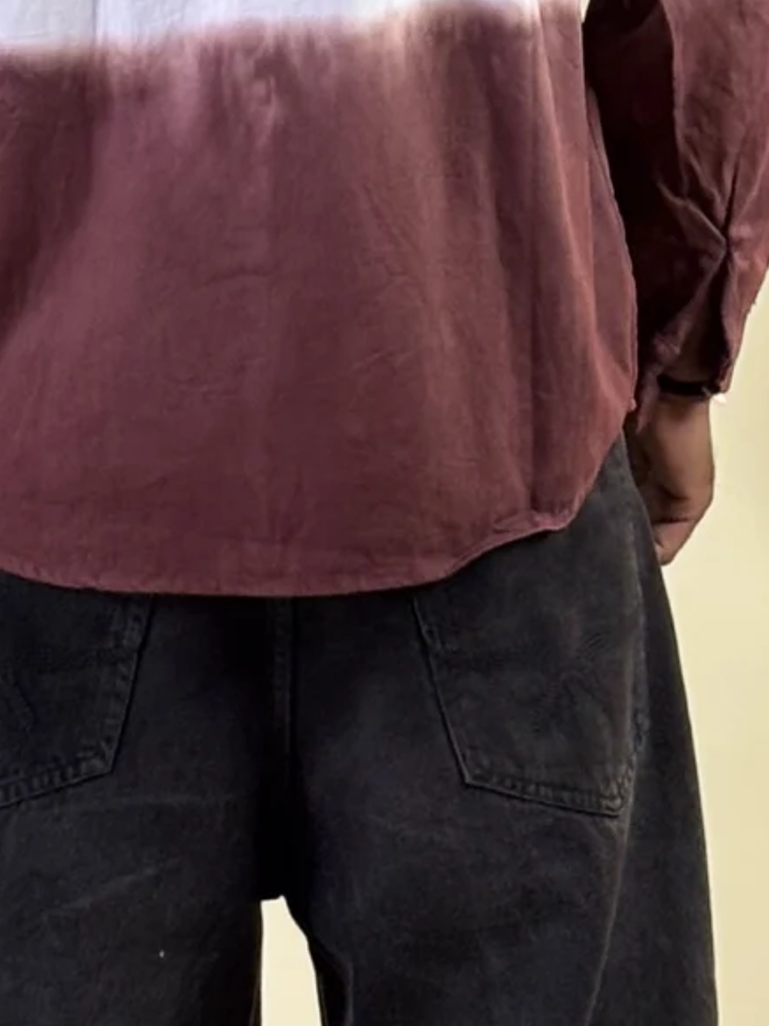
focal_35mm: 228
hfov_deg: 6.5
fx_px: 6753
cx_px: 305
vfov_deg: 8.7
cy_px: 112
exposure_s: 1/50
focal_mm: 5.96
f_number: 1.6
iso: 80
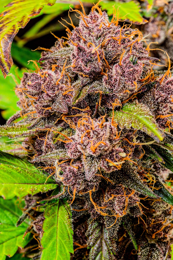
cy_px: 154
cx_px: 76
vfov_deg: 8.7
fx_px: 1701
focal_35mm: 236
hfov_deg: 5.8
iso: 64
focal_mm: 105
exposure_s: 1/1.25
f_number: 13
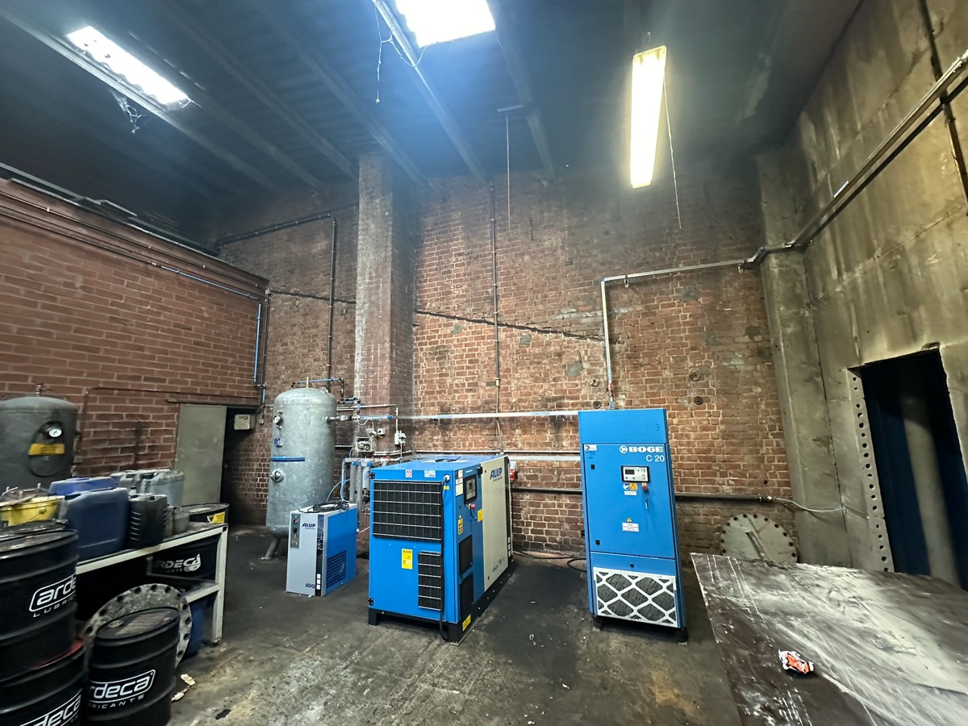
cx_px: 484
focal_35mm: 14
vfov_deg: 85.7
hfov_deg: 102.1
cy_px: 363
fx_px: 391
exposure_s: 1/50
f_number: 2.2
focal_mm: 2.22
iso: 1000
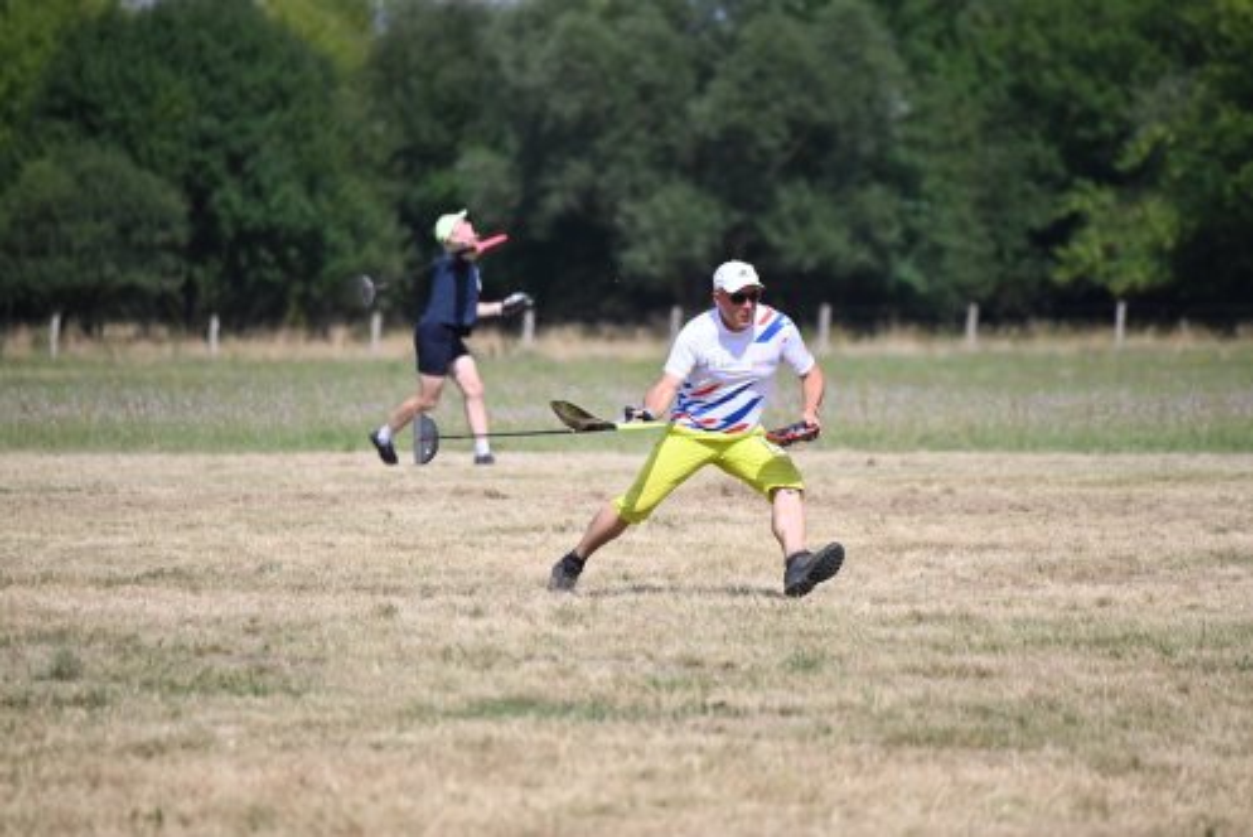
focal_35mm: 400
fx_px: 13930
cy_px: 418
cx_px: 626
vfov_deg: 3.4
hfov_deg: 5.2
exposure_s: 1/3200
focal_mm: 400
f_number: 7.1
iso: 640
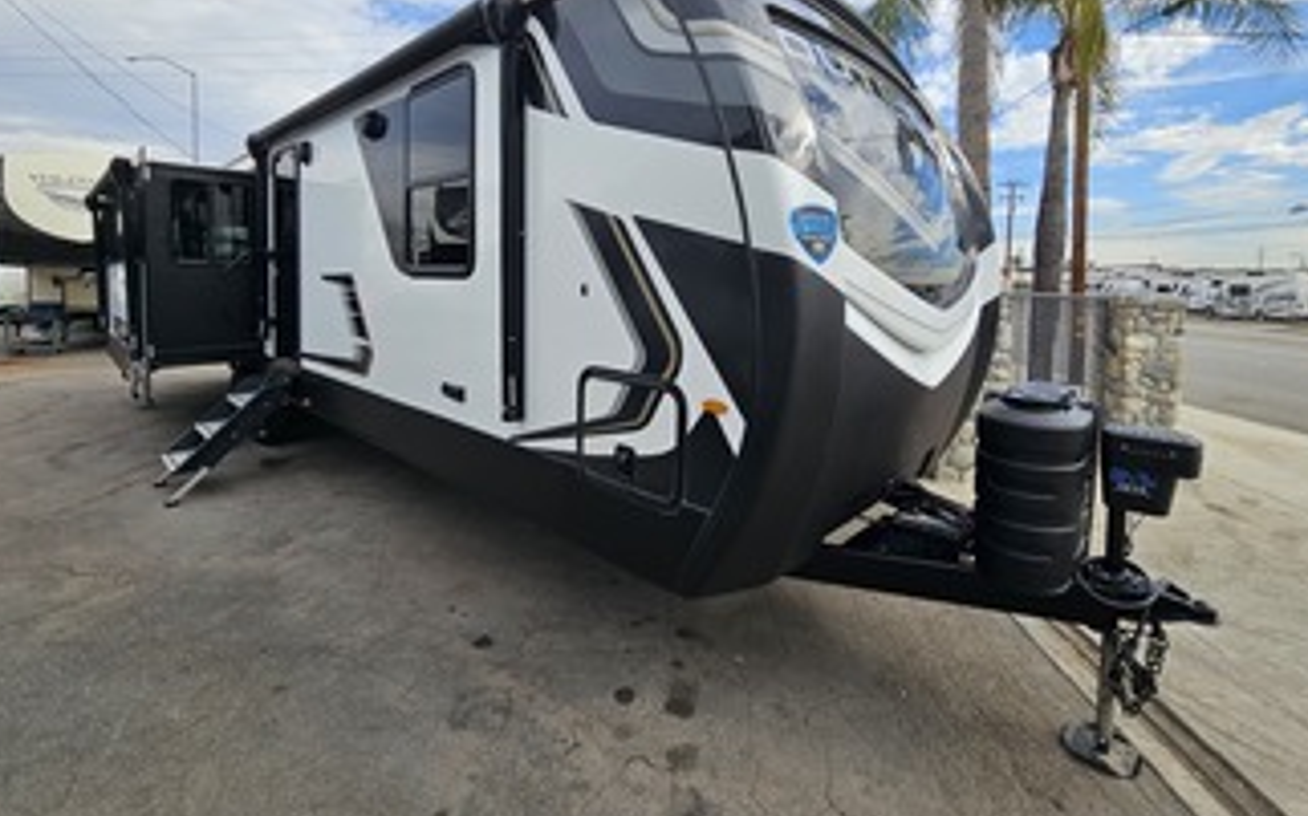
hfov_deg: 101.5
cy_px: 311
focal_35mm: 15
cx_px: 646
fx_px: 535
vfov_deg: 73.6
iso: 50
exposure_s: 1/1497
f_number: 2.2
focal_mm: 2.2
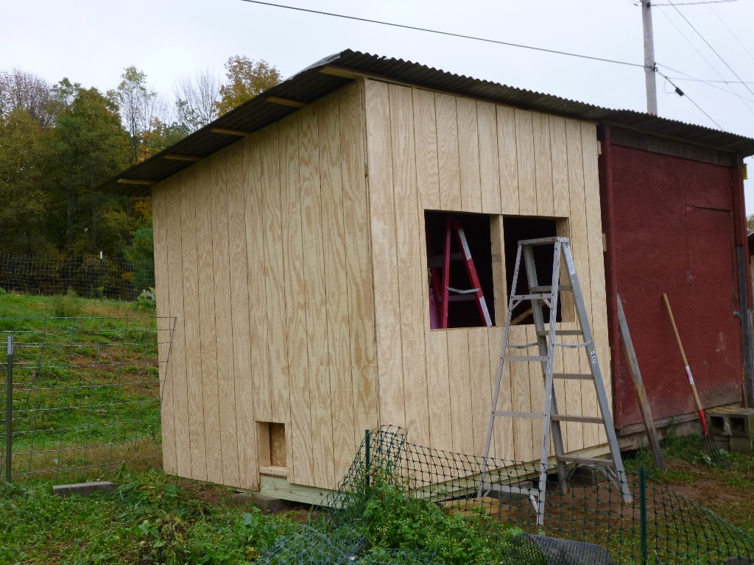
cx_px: 377
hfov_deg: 45.8
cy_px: 282
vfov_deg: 35.1
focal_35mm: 41
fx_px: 893
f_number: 3.8
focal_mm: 7.4
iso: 100
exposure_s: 1/125
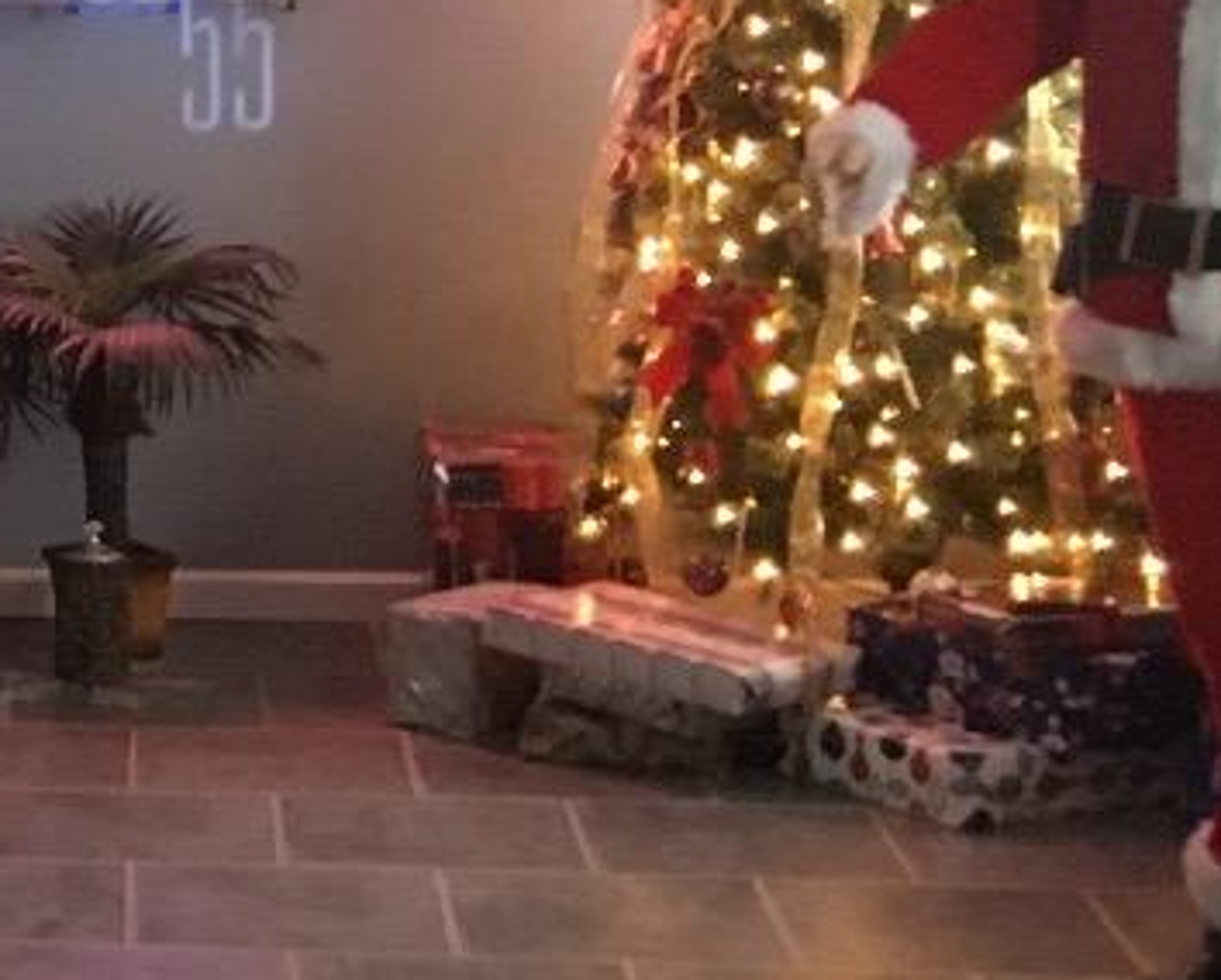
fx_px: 4160
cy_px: 110
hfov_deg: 15.1
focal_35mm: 115
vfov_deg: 13.3
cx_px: -745
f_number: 2.2
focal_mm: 4.15
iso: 250
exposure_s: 1/15
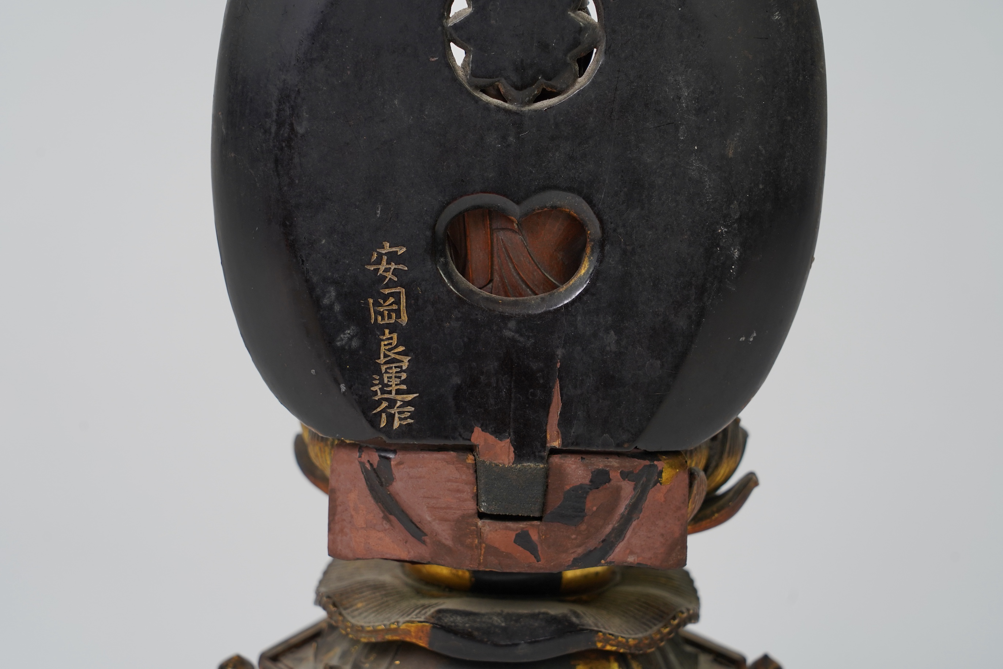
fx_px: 2925
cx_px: 502
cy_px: 334
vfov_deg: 13.0
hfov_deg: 19.5
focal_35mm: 105
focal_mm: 105
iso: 500
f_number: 8
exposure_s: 1/125
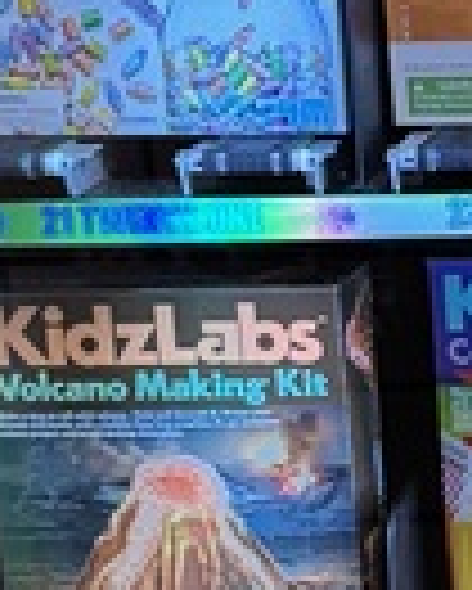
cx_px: 953
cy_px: 703
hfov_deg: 8.1
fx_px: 3192
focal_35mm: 183
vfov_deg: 10.4
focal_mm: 6.76
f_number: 1.78
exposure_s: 1/60
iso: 400
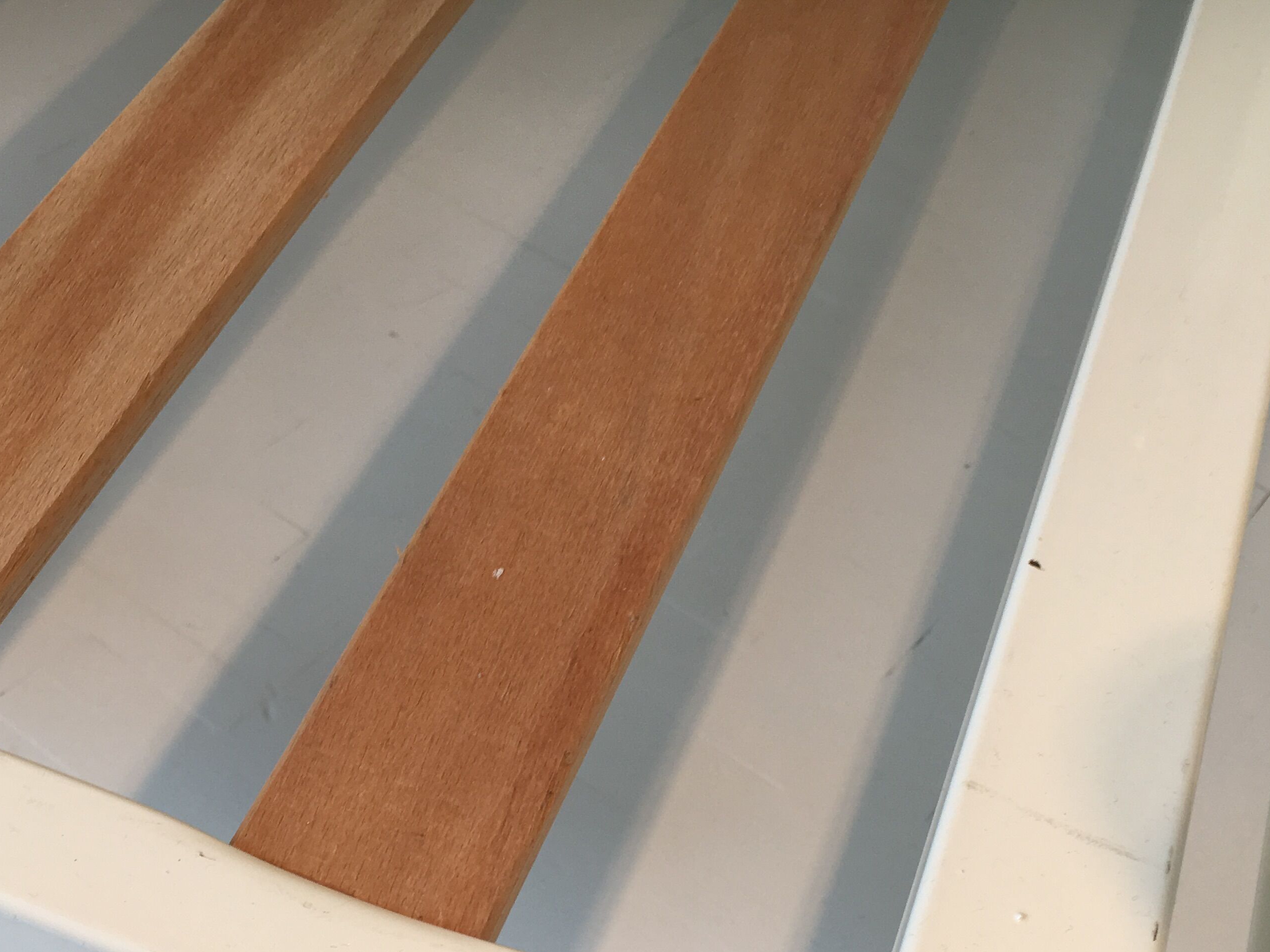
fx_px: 1687
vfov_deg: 30.8
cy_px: 746
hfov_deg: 41.2
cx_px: 549
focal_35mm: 46
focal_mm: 4.15
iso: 32
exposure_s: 1/50
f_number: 2.2
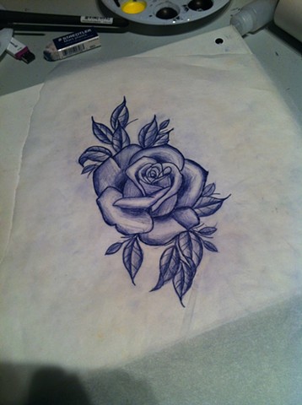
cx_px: 151
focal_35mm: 35
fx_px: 409
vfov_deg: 52.7
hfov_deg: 40.6
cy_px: 202
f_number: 2.8
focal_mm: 3.9
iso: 80
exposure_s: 1/24
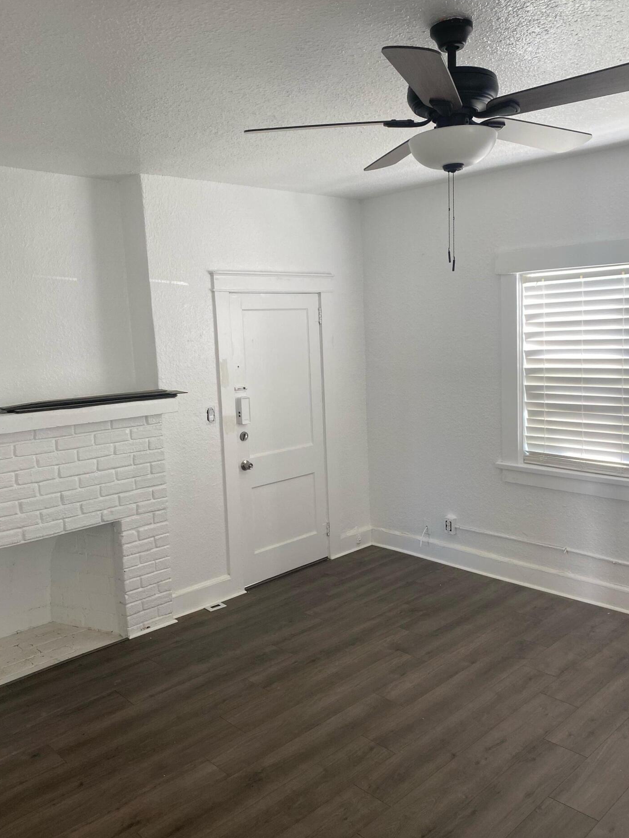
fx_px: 678
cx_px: 312
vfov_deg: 63.4
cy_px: 431
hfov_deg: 49.8
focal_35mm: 28
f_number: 1.8
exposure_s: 1/120
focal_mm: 4.25
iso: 100
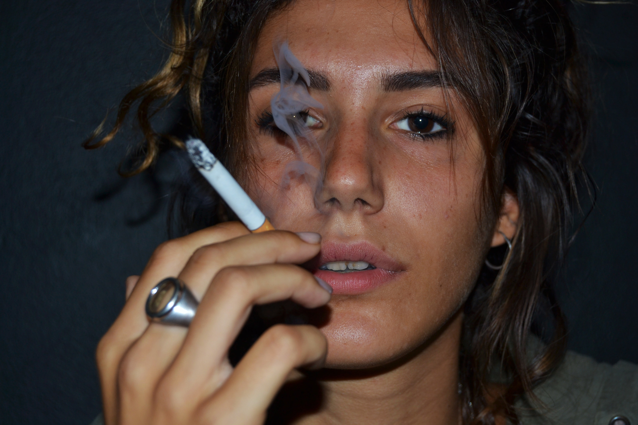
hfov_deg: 29.2
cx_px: 319
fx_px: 1223
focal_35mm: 69
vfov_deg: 19.7
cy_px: 212
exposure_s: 1/60
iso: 100
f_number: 5.3
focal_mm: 46
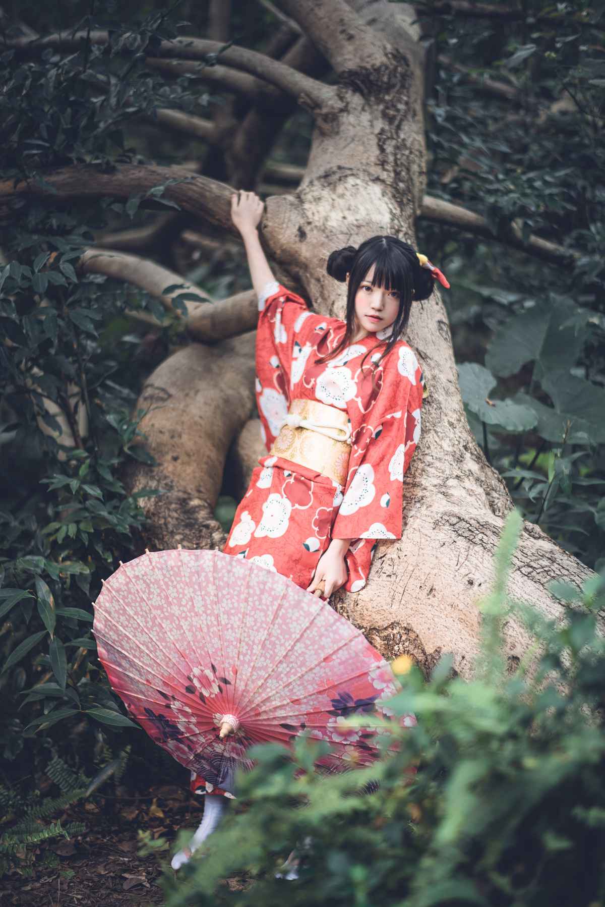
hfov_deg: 23.4
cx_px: 302
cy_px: 454
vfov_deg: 34.5
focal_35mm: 58
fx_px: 1461
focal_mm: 58
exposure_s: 1/160
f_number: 1.4
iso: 100
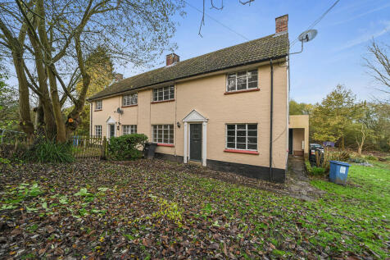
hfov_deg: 104.3
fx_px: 152
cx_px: 195
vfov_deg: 81.2
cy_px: 130
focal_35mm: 14
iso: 500
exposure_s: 1/80
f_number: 8
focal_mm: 14
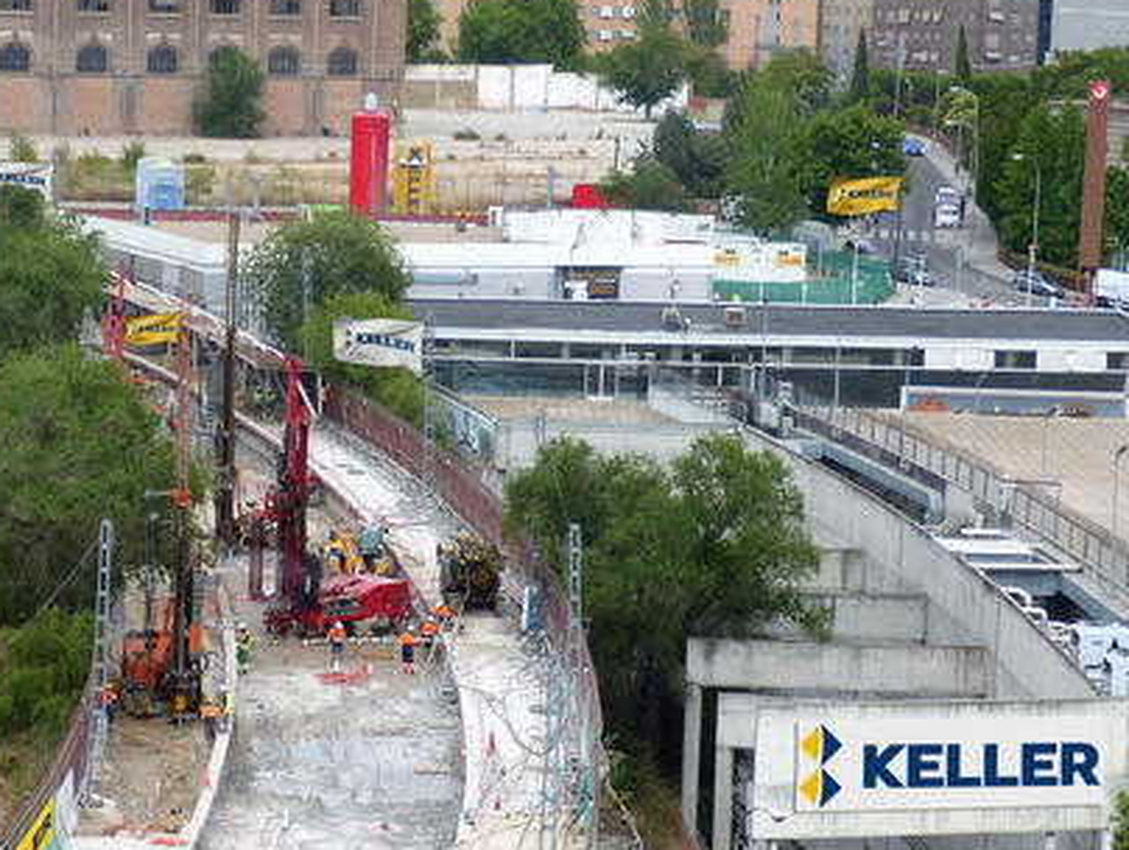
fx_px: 4735
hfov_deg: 13.6
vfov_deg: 10.2
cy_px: 693
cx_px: 305
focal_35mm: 145
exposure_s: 1/640
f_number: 3.3
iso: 100
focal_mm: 12.4
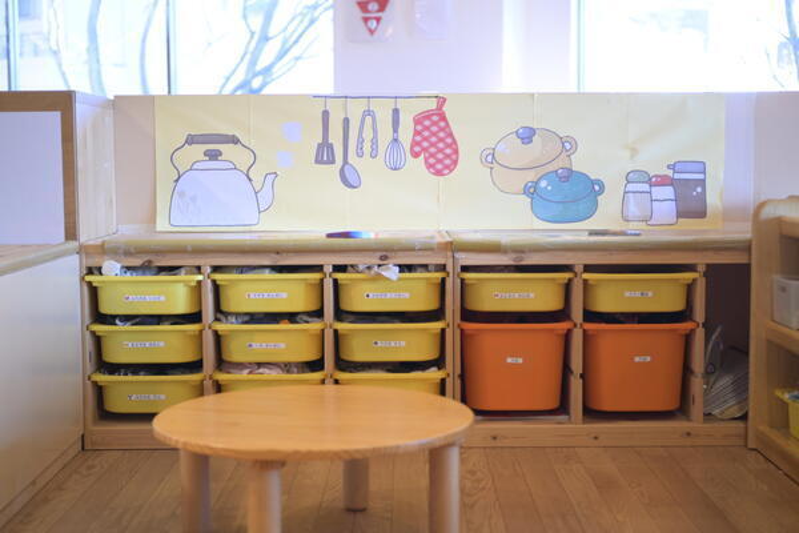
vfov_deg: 26.0
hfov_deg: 38.2
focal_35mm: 52
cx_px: 400
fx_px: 1154
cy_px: 266
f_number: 2.8
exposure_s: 1/100
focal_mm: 52
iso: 800
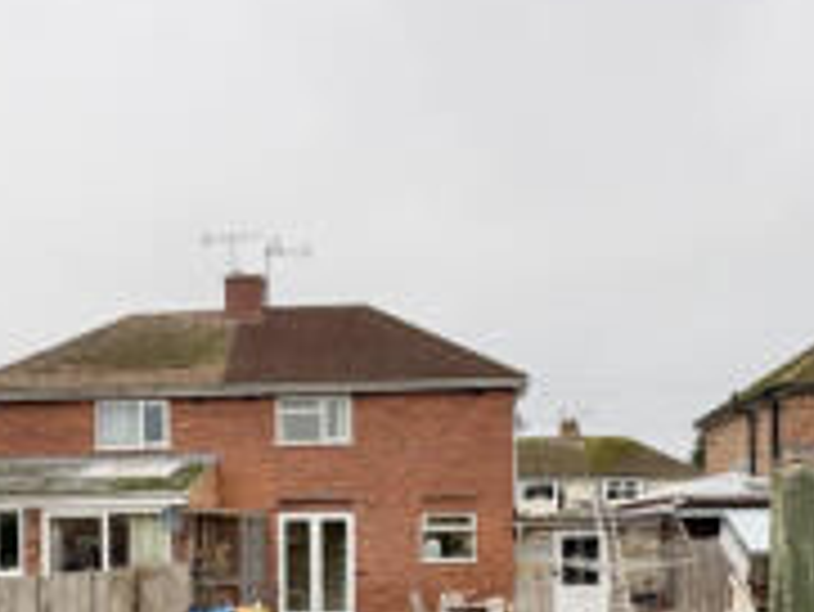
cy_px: 556
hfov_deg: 41.5
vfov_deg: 30.7
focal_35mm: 45
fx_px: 1059
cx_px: 277
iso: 40
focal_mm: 2.22
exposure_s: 1/129
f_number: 2.2
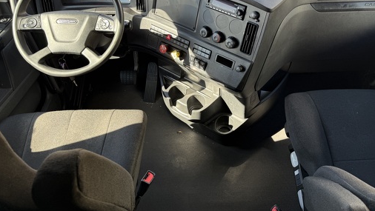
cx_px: 208
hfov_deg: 62.4
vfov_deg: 37.3
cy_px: 67
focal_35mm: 31
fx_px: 308
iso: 64
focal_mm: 6.76
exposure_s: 1/146
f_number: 1.78
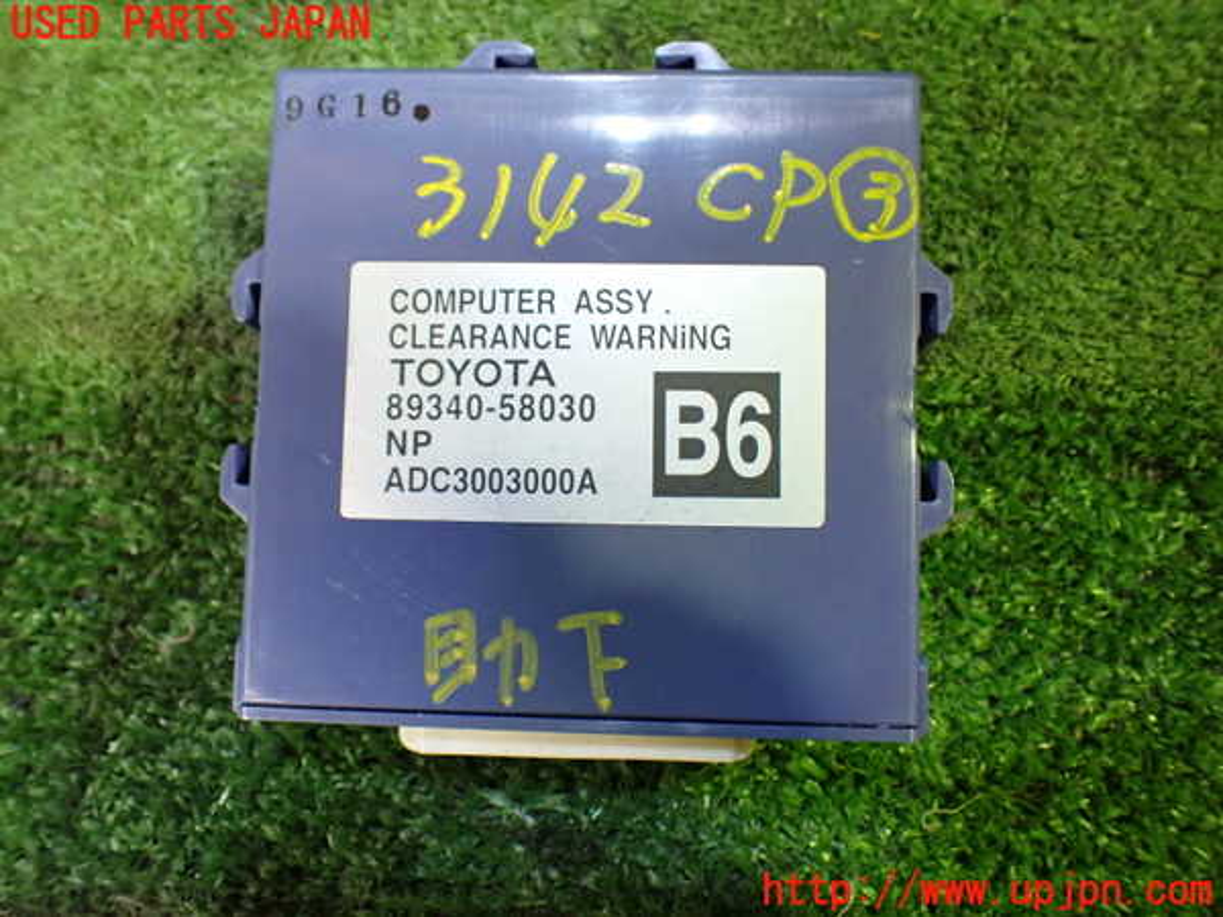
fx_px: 1060
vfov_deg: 46.8
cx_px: 612
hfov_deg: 60.0
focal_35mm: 30
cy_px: 458
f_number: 2.3
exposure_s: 1/60
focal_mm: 5.4
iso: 800
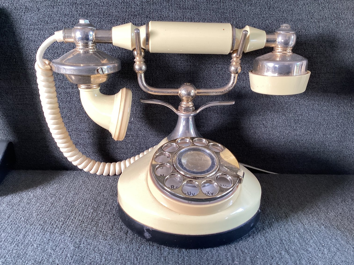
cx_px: 177
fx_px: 317
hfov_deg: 58.3
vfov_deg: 45.4
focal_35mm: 31
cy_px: 132
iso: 80
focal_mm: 3.3
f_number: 2.4
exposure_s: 1/50
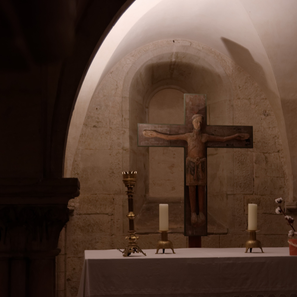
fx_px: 670
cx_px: 194
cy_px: 149
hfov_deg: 24.9
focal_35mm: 69
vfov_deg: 25.0
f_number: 4.5
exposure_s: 1/1.67
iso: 800
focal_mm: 36
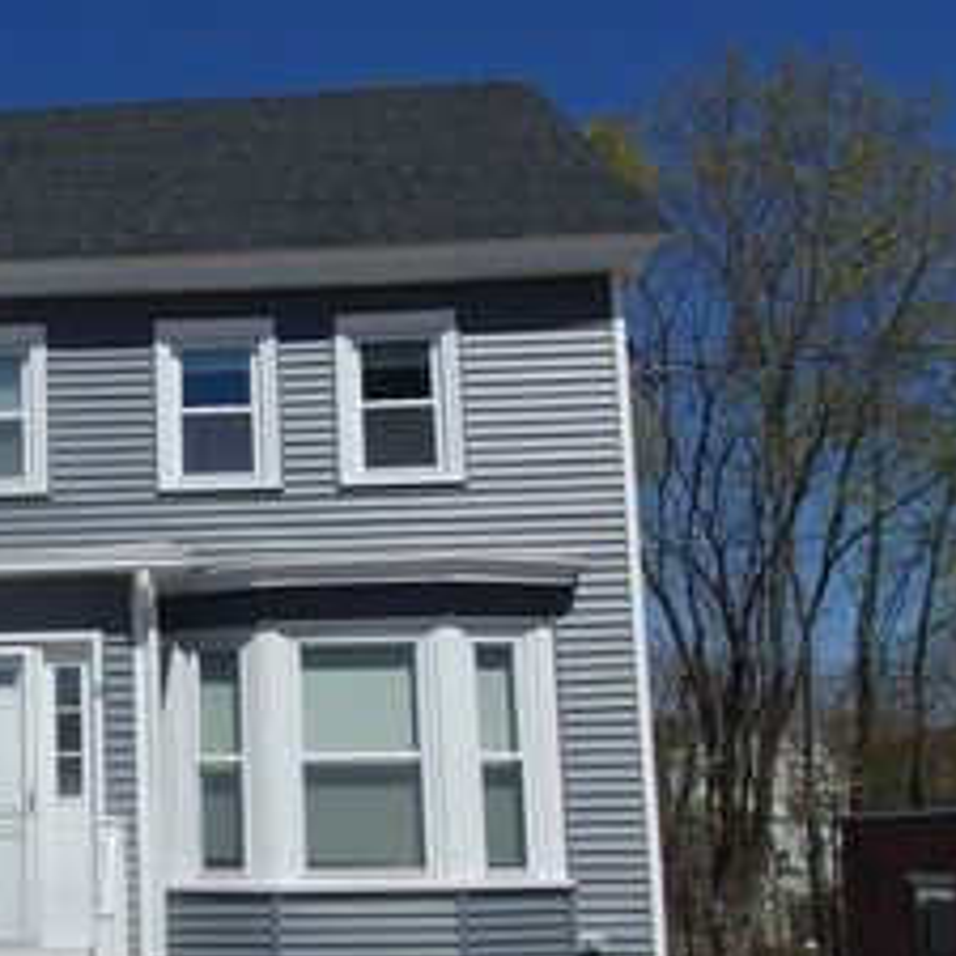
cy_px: 622
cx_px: 21
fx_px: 1718
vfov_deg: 30.9
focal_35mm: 55
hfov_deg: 29.3
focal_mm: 6
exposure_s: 1/1600
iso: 100
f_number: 4
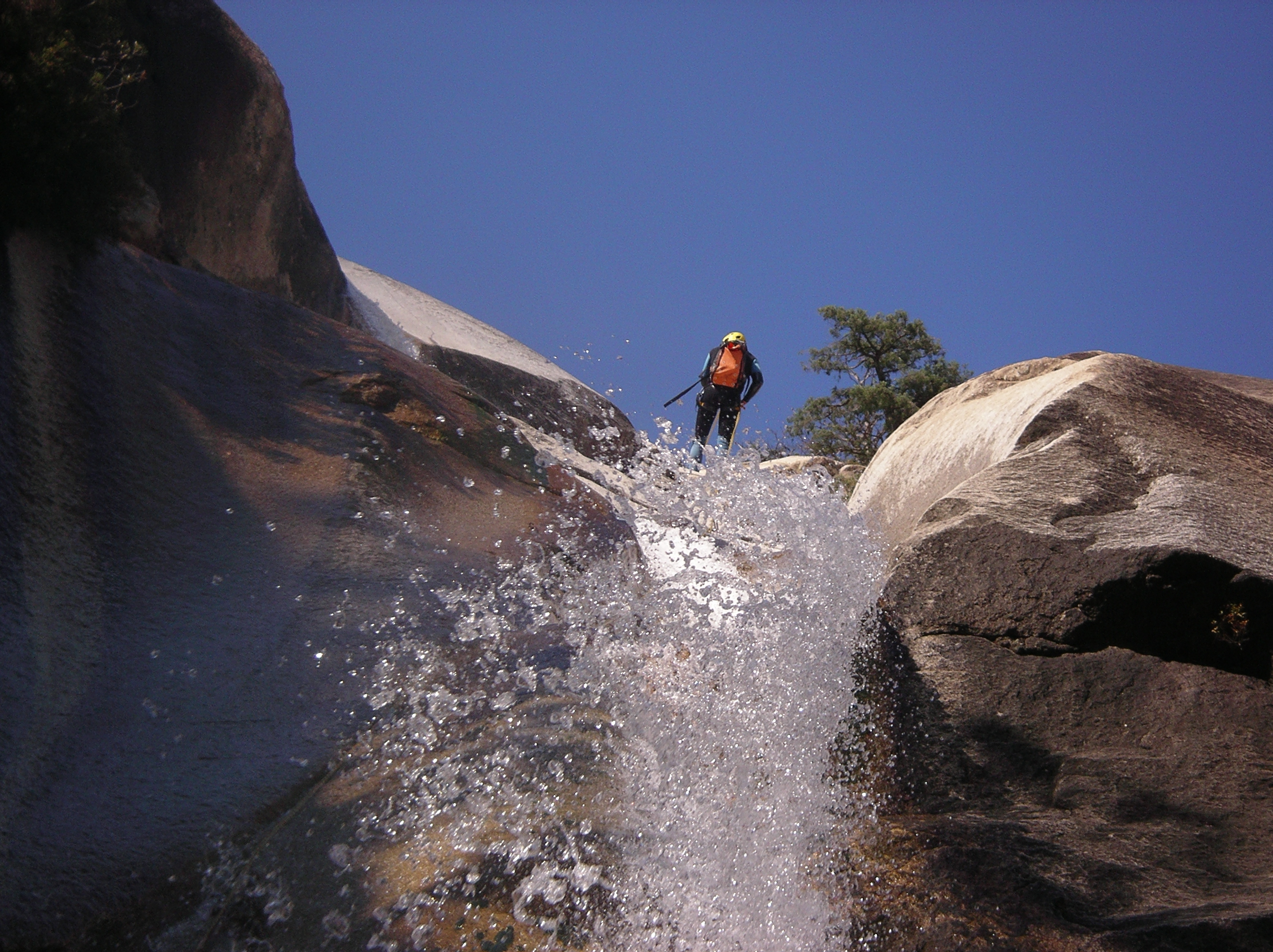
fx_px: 3821
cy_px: 476
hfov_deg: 18.9
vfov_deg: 14.2
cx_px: 636
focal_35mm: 104
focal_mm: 16
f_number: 3.9
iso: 50
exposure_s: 1/640
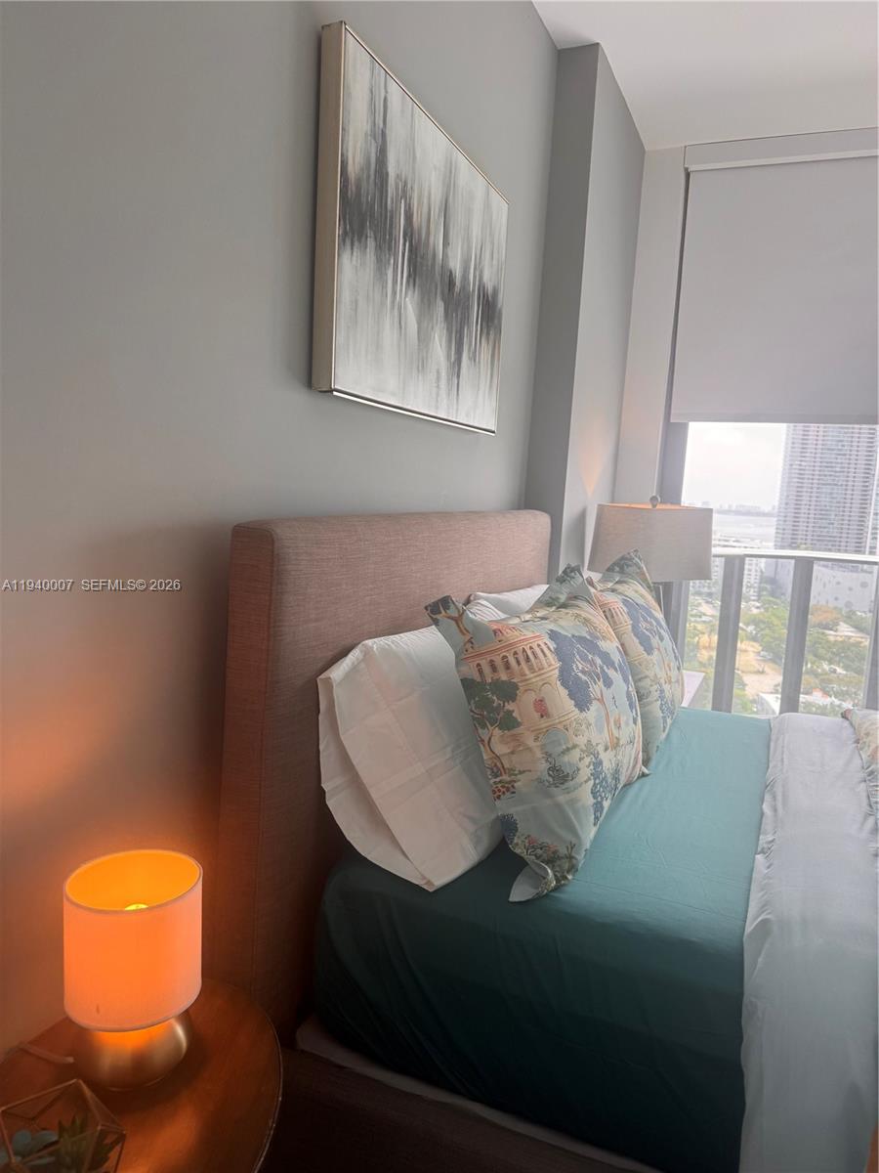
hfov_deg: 56.8
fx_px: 813
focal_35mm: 24
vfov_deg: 71.6
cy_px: 586
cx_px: 440
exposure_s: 1/120
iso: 64
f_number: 1.78
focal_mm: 6.76
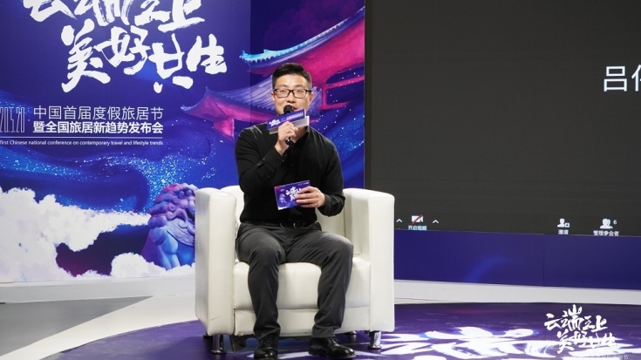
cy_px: 171
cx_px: 322
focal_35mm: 77
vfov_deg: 15.7
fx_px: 1308
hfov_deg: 27.5
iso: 1000
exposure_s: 1/60
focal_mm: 73
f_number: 5.6
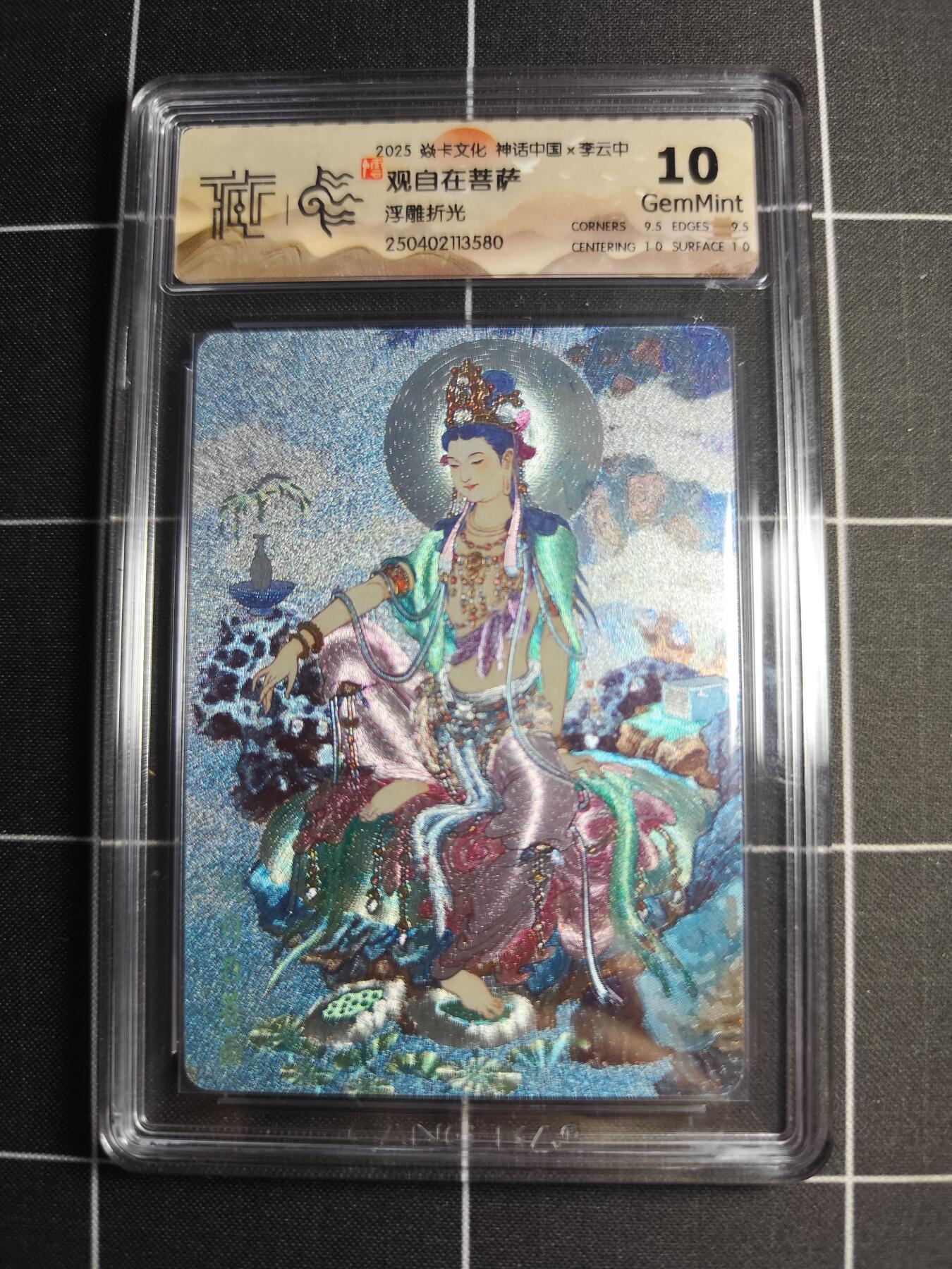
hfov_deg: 58.9
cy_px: 634
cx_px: 476
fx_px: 843
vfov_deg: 73.9
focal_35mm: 23
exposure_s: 1/100
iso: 320
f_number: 1.65
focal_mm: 6.14
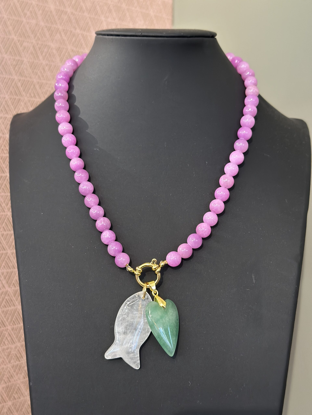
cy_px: 208
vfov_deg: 39.7
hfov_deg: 30.3
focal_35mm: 48
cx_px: 156
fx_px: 577
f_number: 1.78
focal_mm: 6.86
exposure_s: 1/33
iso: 250
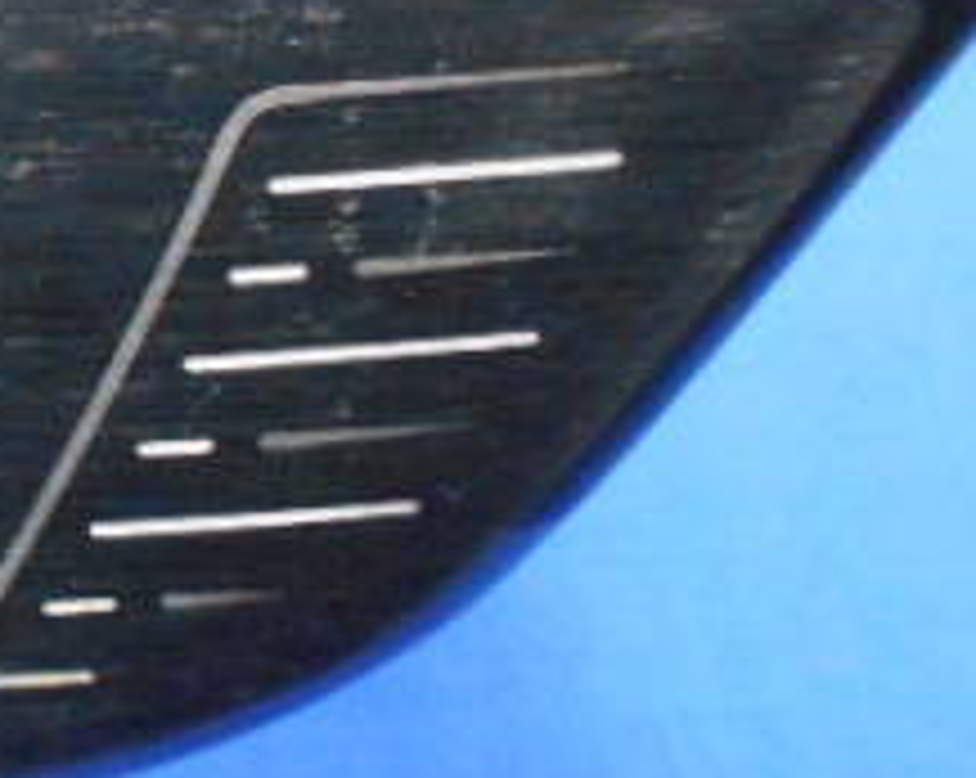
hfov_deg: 23.0
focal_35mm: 75
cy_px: 297
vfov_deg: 20.4
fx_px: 2164
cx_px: -247
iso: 800
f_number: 3.2
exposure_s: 1/30
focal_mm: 4.6
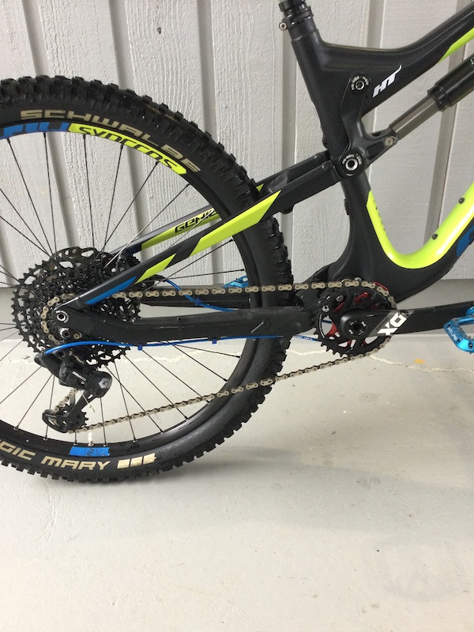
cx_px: 237
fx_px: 566
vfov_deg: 58.4
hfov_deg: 45.4
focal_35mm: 31
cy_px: 316
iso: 32
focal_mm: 3.3
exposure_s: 1/30
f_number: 2.4
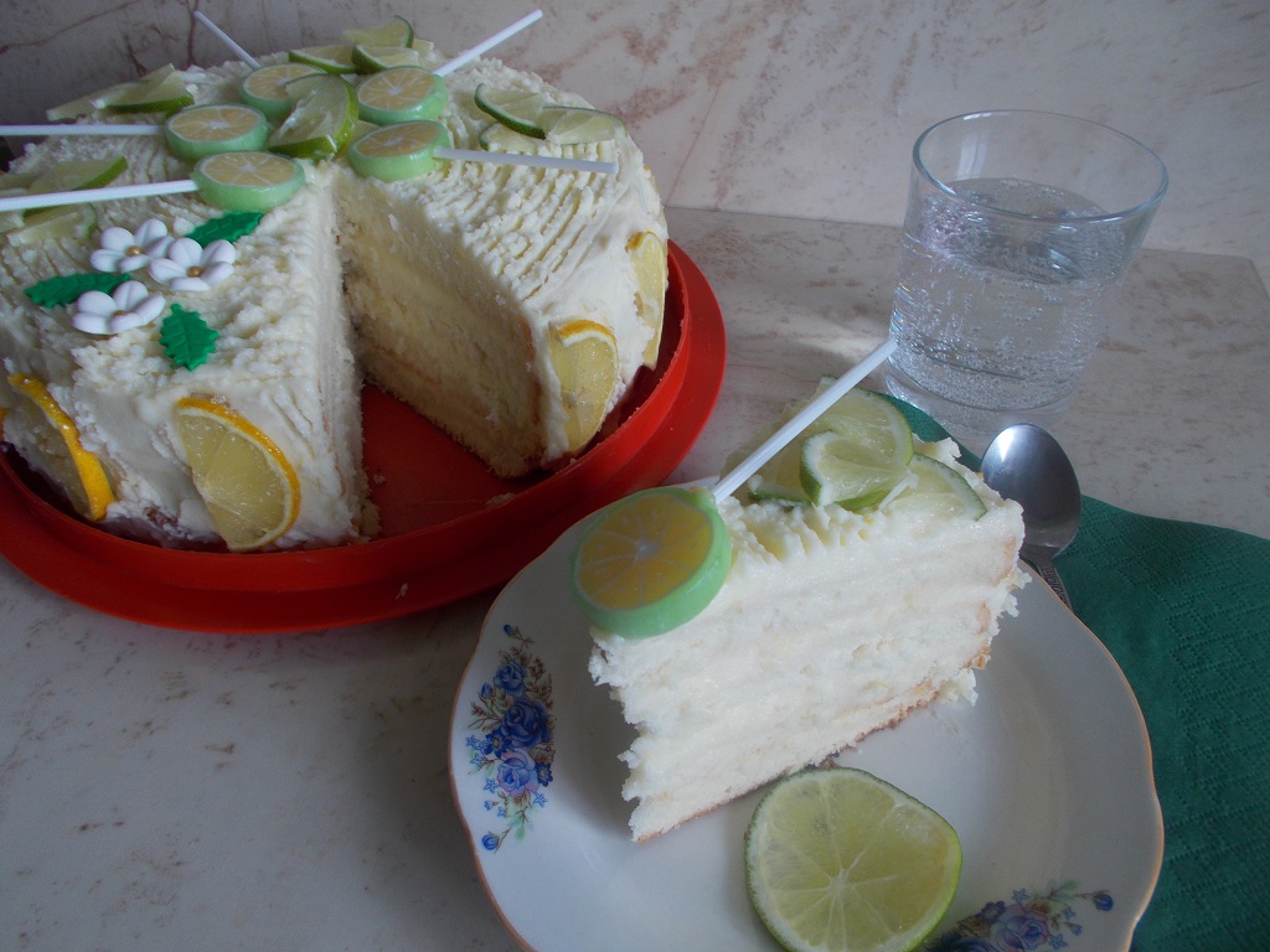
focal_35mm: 26
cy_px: 476
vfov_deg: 53.1
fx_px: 954
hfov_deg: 67.3
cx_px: 635
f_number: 3.2
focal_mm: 4.6
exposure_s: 1/30
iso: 80
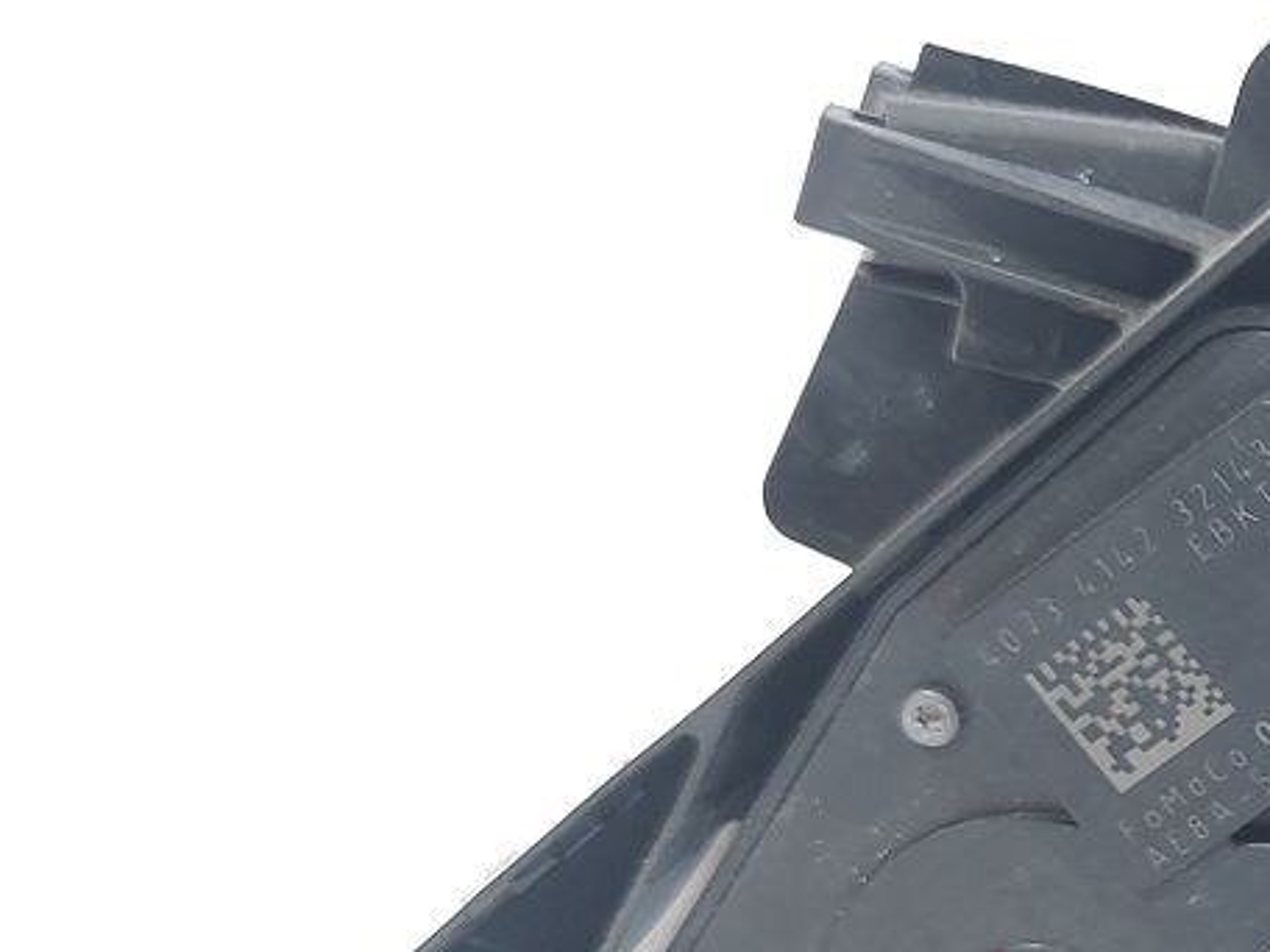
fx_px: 2678
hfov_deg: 22.7
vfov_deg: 19.9
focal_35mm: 73
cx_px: 1803
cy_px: 774
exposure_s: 1/50
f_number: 1.8
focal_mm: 5.23
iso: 125
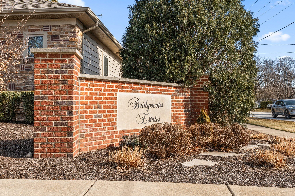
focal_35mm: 32
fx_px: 262
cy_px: 98
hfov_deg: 58.7
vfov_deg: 41.1
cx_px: 148
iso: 320
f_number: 11
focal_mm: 21.5
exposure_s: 1/250
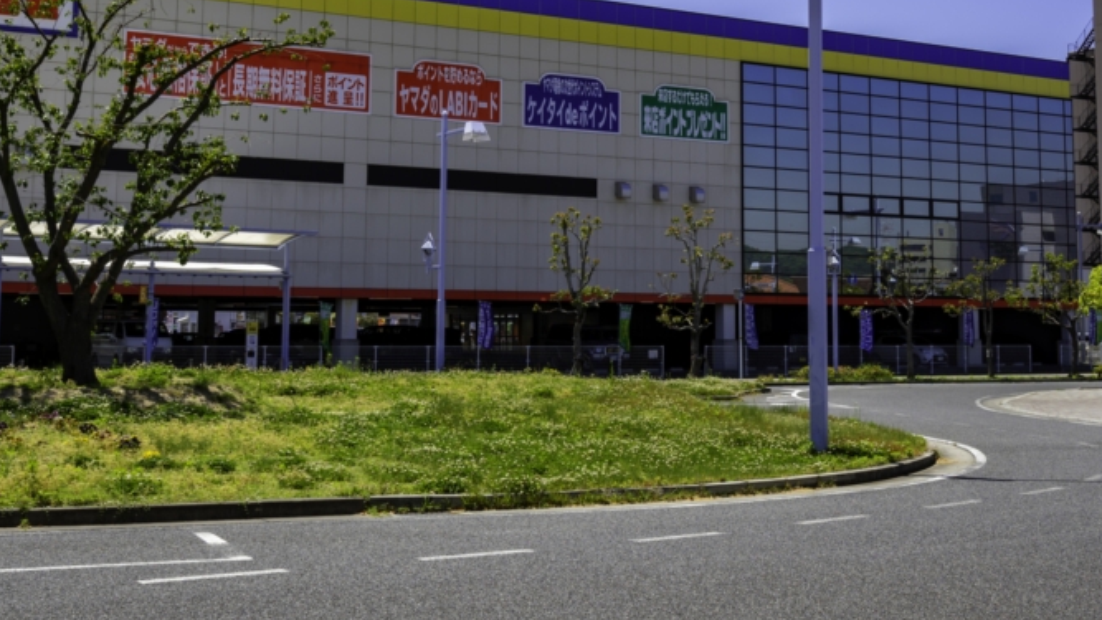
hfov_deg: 37.8
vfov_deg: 21.5
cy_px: 110
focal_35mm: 55
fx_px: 1607
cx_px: 613
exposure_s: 1/125
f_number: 11
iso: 80
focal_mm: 35
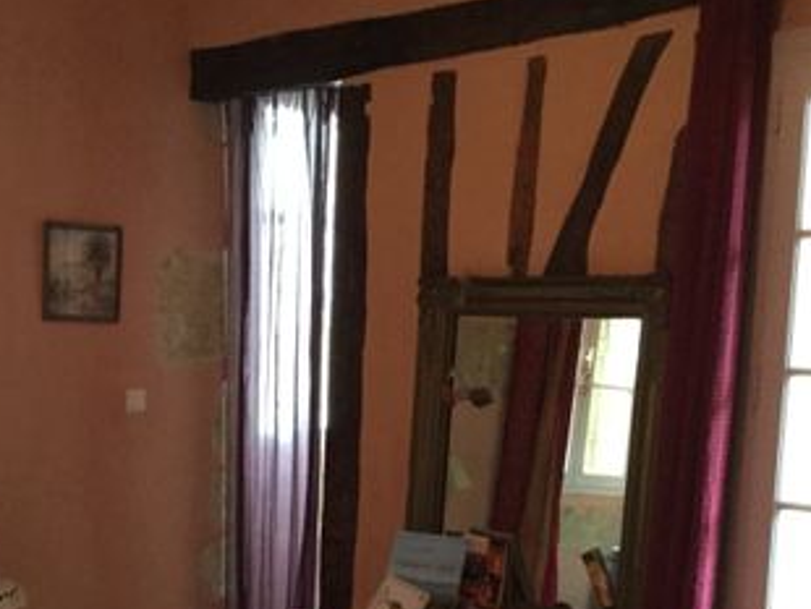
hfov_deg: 31.9
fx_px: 1407
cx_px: 283
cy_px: 525
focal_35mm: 60
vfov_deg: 23.9
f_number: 2.4
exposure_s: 1/25
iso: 200
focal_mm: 3.3
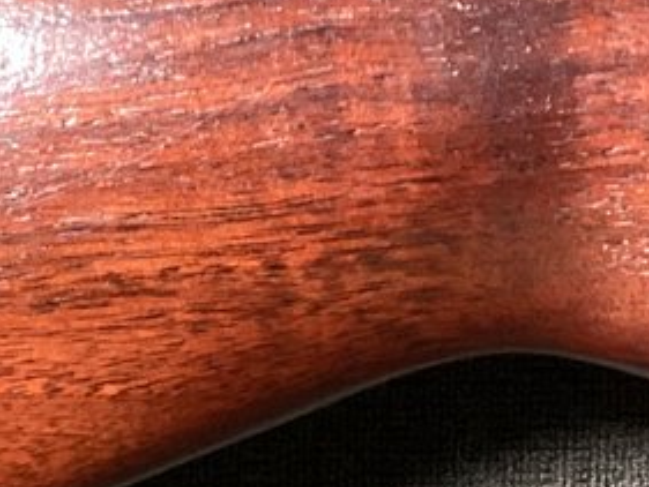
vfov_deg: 8.8
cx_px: 267
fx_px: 3132
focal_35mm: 167
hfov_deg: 11.8
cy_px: -91
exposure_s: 1/33
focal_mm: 3.3
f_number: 2.4
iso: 320
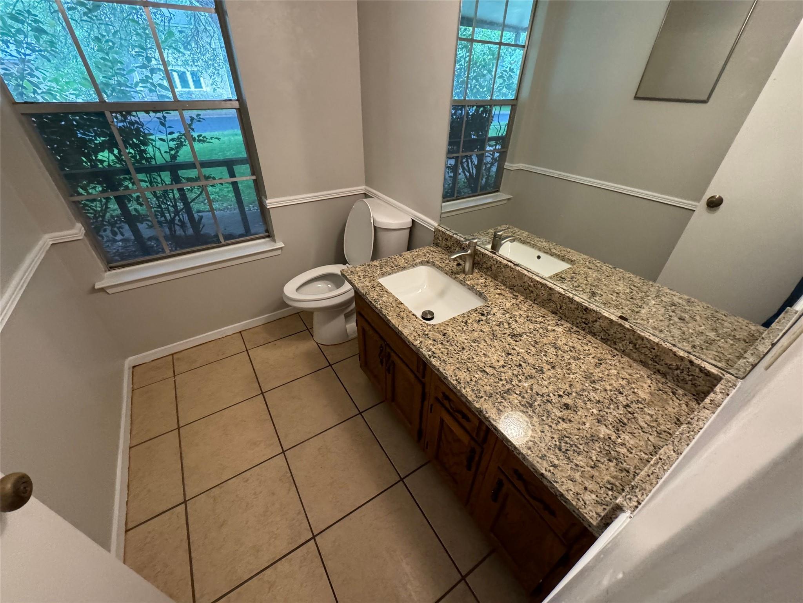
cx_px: 402
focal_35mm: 14
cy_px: 302
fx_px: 325
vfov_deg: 85.7
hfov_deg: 102.1
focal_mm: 2.22
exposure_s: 1/60
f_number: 2.2
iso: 640
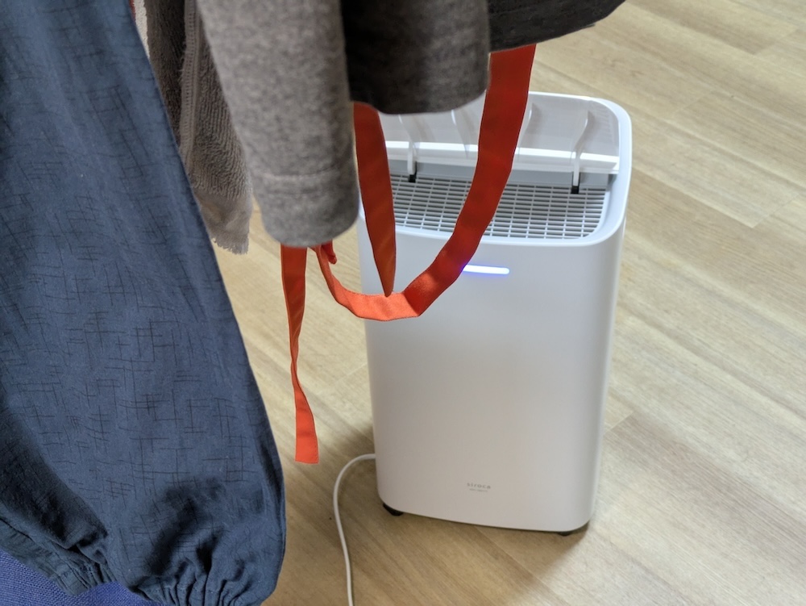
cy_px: 303
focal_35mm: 51
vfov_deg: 28.6
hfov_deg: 37.5
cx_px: 403
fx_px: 1188
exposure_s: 1/50
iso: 356
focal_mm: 5.43
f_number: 1.89
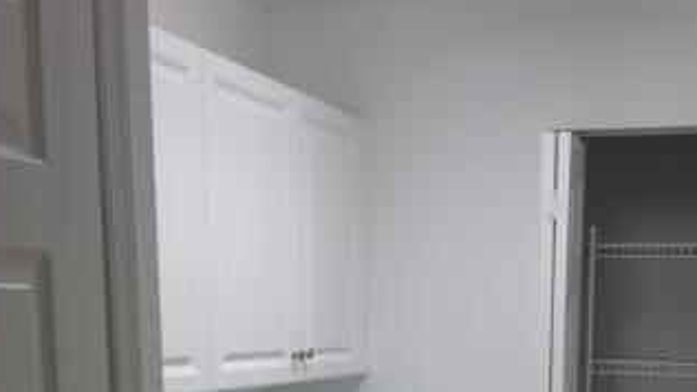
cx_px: 465
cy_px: 524
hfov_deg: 32.5
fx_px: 1183
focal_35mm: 64
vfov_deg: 17.5
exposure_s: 1/40
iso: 32
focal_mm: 4.15
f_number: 2.2
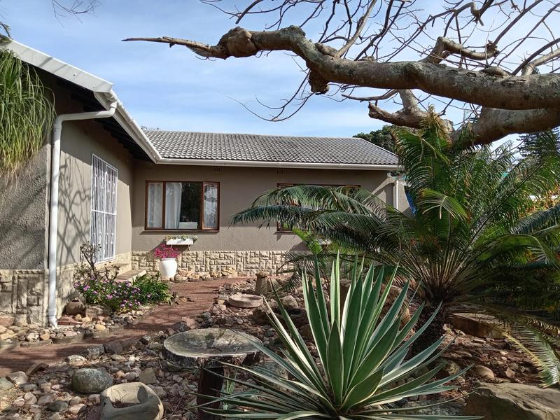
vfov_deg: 51.4
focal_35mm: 27
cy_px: 210
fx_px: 437
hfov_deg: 65.3
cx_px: 280
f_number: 1.8
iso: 100
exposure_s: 1/309
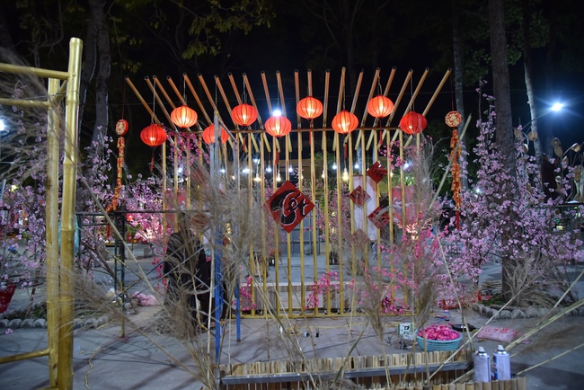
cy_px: 195
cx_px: 292
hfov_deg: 73.7
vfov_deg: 53.2
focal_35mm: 24
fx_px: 389
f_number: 4
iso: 1600
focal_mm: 24
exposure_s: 1/80
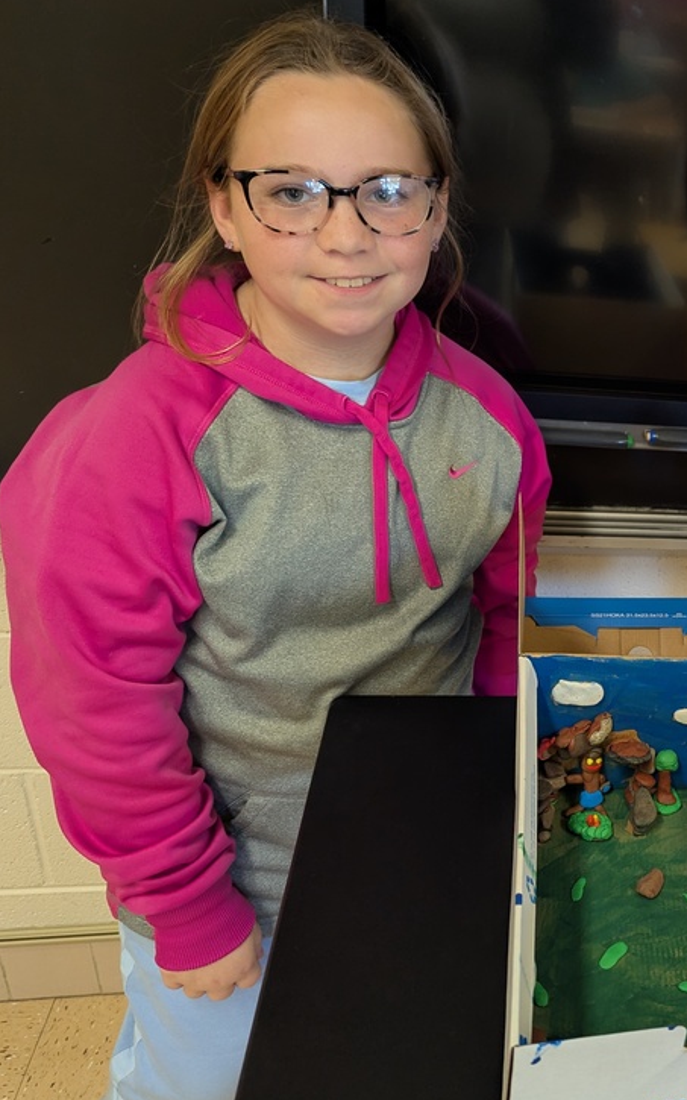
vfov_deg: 54.0
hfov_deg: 31.6
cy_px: 550
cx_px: 740
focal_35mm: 36
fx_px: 1079
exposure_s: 1/40
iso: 118
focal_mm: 6.81
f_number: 1.85
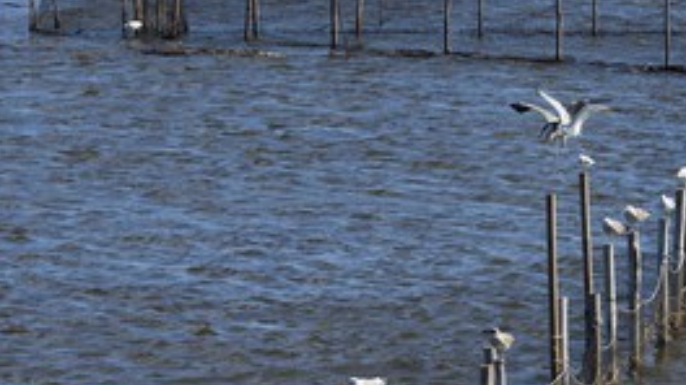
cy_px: 174
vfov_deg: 2.6
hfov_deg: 4.6
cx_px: 374
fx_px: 8488
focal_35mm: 467
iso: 200
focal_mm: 280
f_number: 9
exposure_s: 1/400
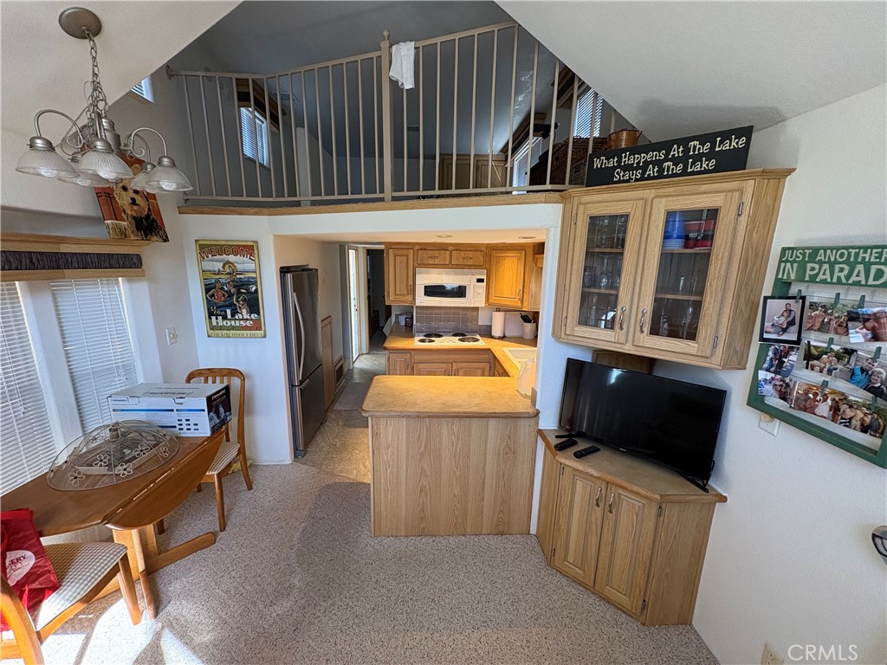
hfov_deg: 102.1
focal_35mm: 14
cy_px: 332
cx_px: 444
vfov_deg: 85.7
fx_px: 359
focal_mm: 2.22
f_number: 2.2
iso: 200
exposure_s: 1/60
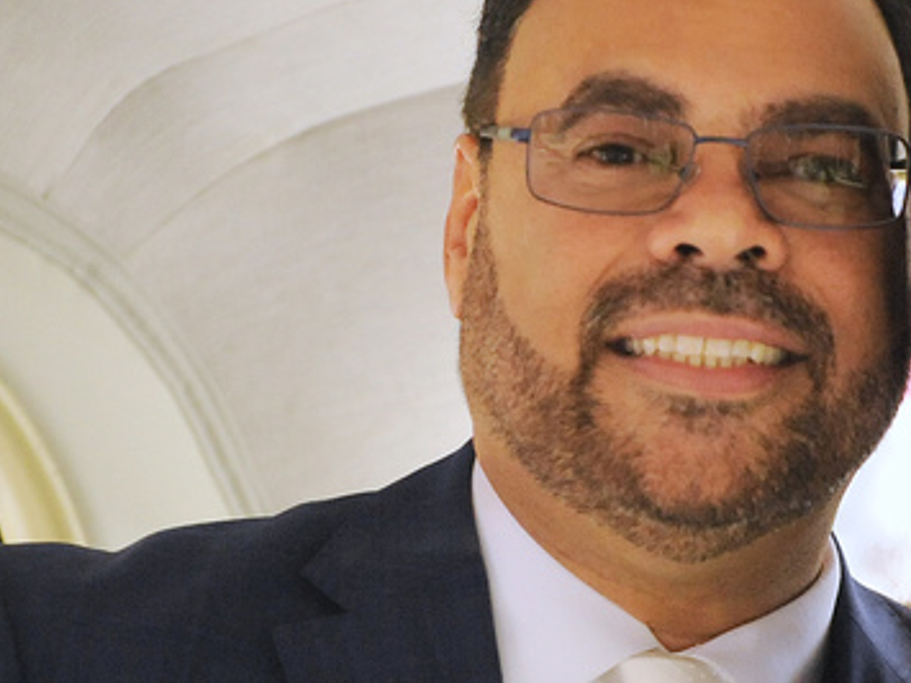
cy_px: 578
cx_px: 747
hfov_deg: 11.6
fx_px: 4446
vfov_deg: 8.8
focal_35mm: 169
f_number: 3.2
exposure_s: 1/400
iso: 3200
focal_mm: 52
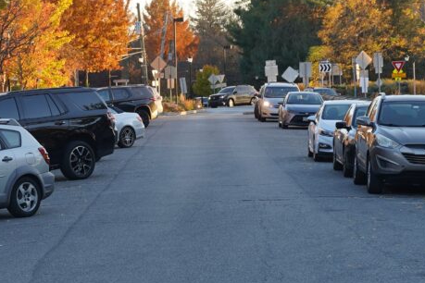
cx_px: 37
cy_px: 125
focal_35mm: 154
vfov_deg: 8.9
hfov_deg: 13.2
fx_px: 1822
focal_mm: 46.1
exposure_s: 1/100
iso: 100
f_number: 4.5
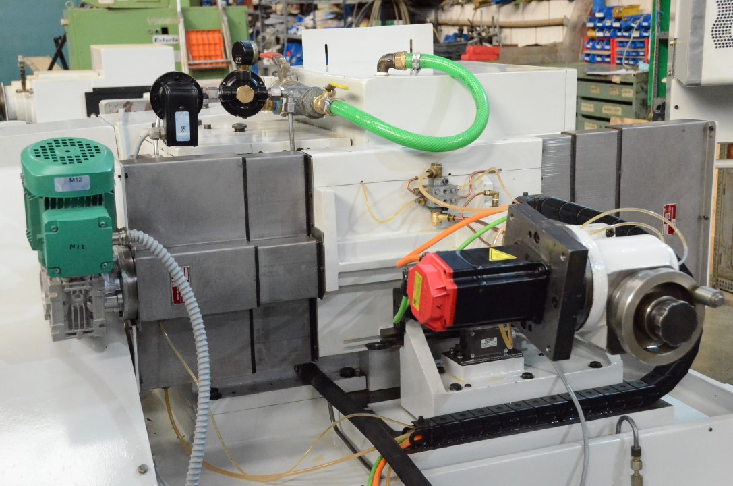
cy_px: 243
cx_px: 366
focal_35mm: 51
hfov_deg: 39.0
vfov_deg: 26.4
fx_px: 1036
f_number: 7.1
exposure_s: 1/200
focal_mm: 34
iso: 6400
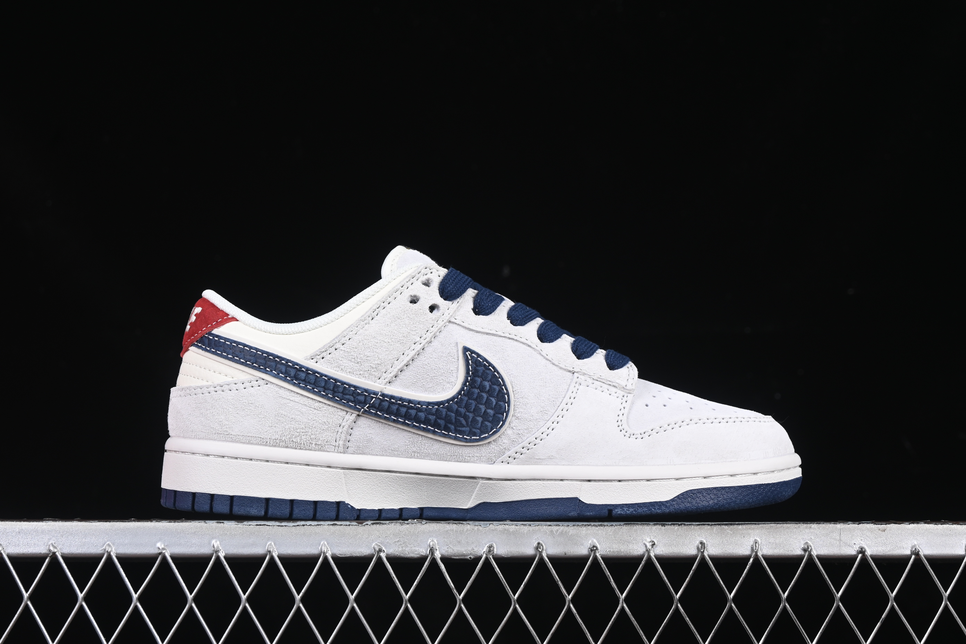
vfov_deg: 18.2
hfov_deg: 27.0
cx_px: 483
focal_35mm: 75
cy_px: 322
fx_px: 2012
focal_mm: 50
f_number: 8
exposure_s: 1/80
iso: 160
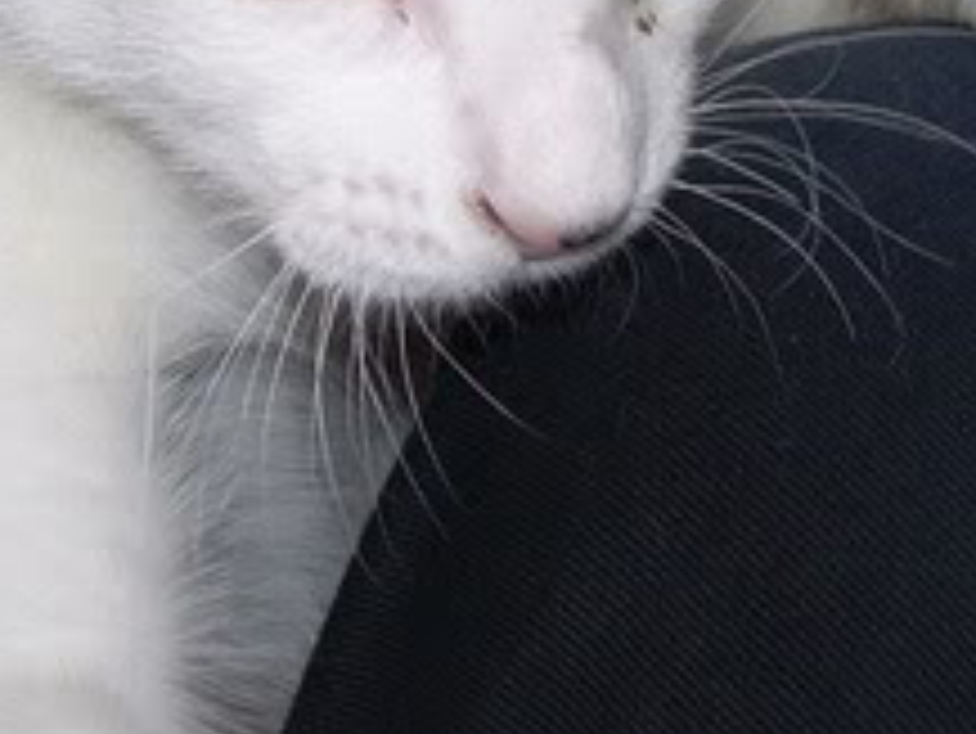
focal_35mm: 112
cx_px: 486
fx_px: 3160
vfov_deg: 13.2
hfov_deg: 17.6
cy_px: 117
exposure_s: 1/60
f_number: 2.8
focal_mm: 6.3
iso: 50
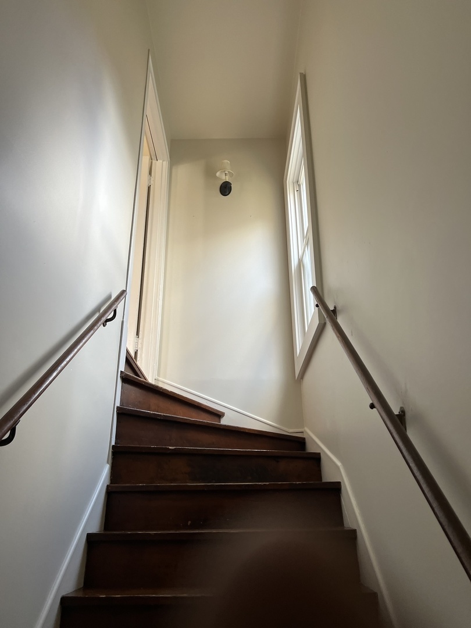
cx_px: 236
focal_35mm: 26
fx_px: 472
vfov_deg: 67.3
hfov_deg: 53.1
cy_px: 314
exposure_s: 1/121
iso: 125
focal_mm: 5.7
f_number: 1.5
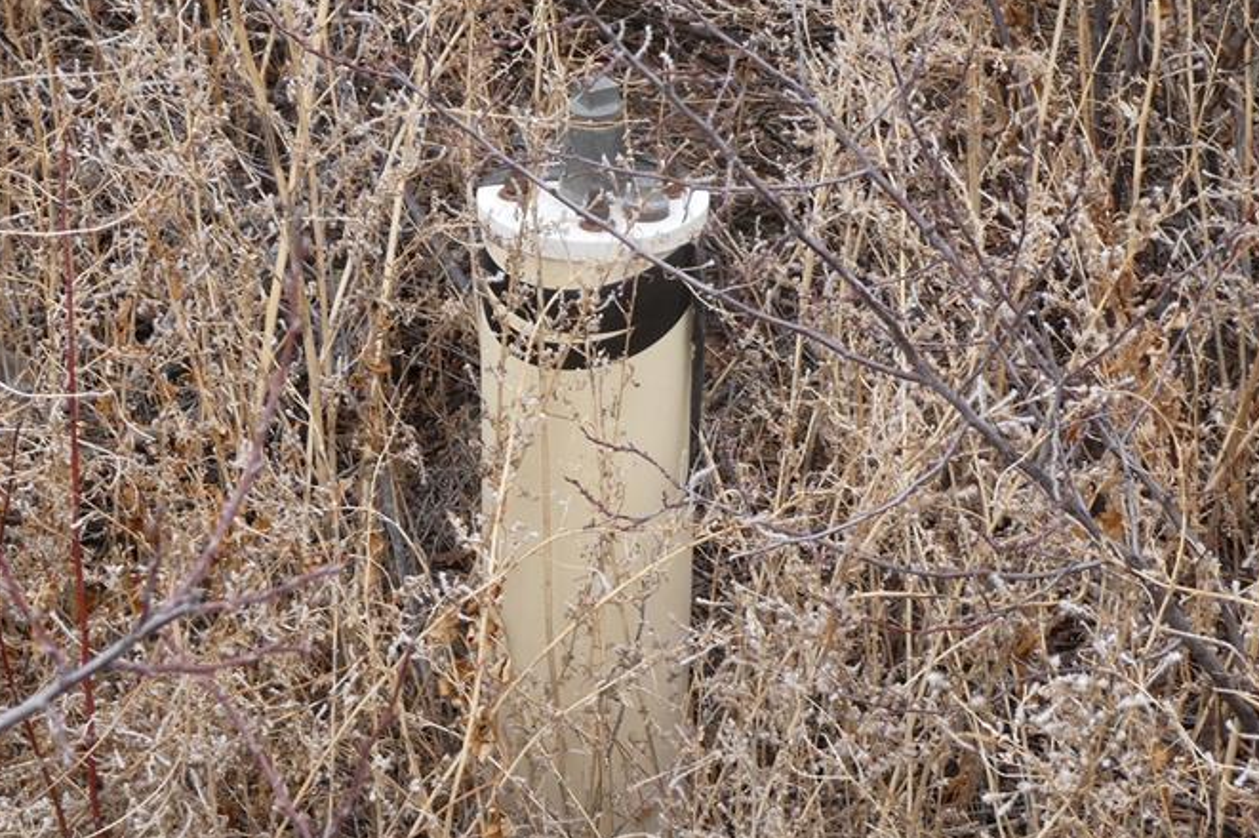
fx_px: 3041
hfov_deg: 23.4
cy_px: 511
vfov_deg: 15.7
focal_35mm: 87
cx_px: 583
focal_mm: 9.6
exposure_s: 1/160
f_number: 4.1
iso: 80
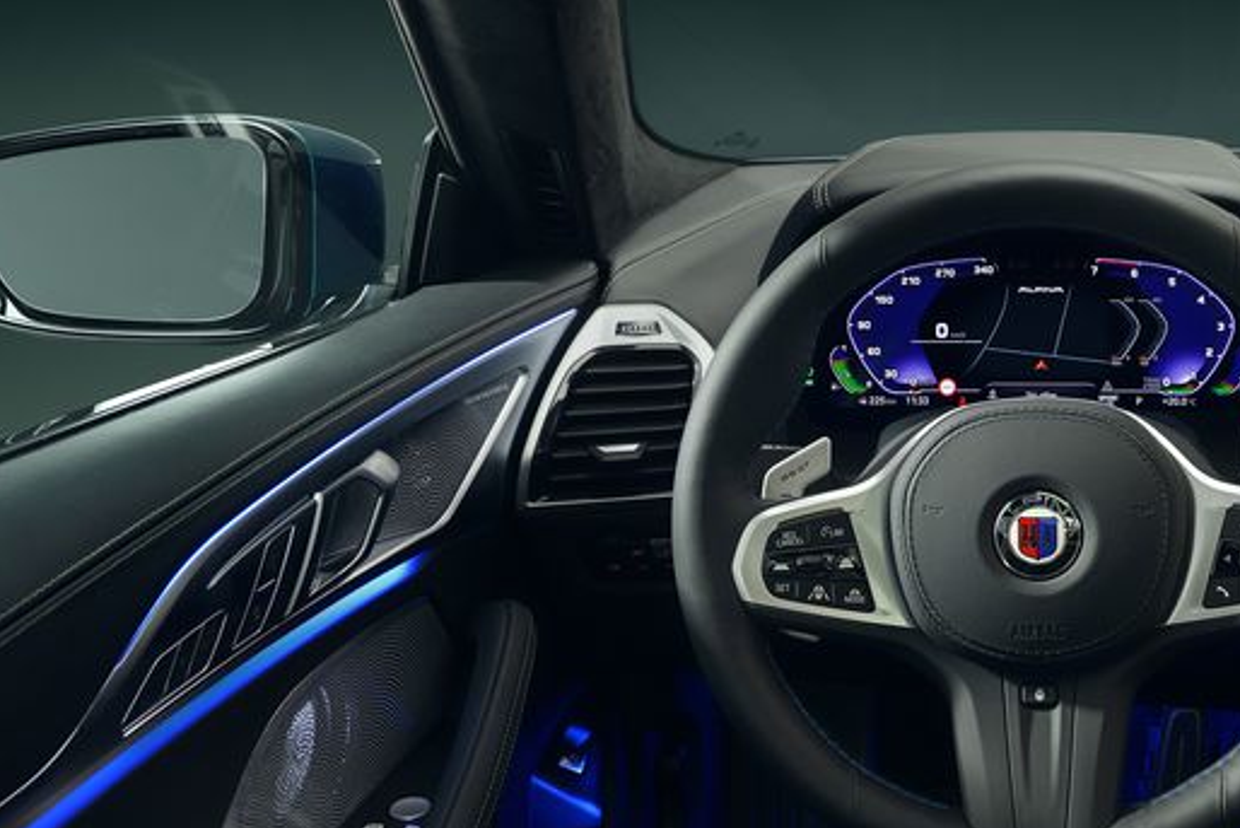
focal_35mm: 42
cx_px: 1040
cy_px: 422
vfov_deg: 31.9
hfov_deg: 43.6
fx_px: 1447
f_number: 5.6
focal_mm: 18
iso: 200
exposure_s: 1.3
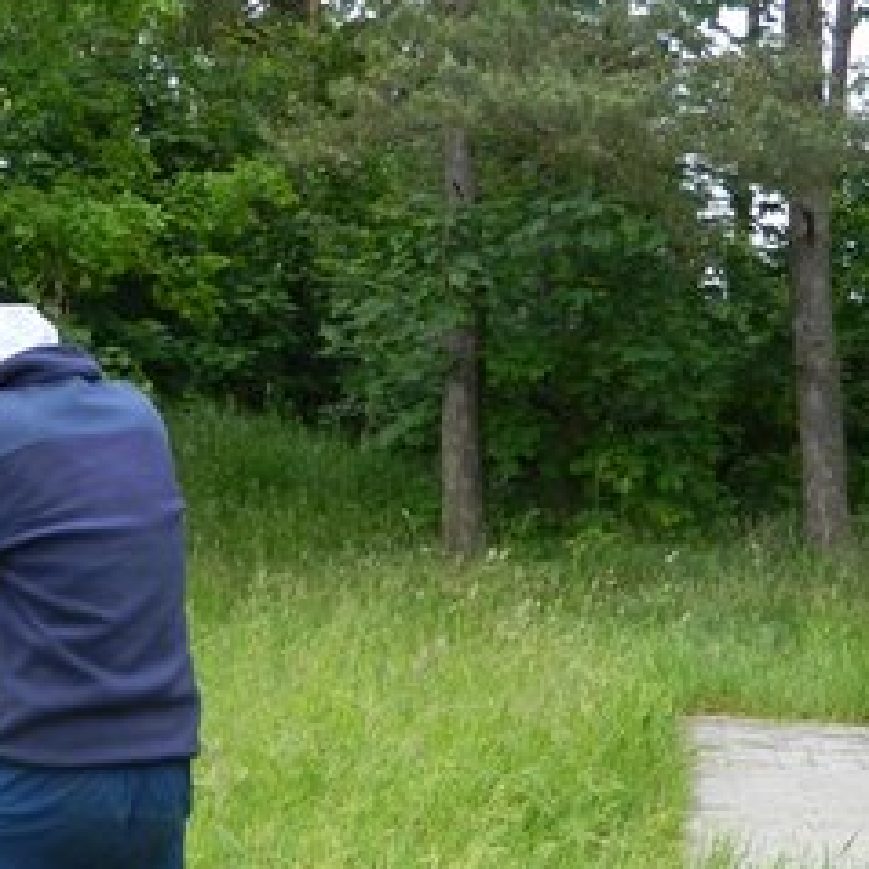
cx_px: 33
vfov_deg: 17.2
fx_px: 2812
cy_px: 843
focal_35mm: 99
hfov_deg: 17.2
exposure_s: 1/125
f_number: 3.5
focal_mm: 7.3
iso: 80
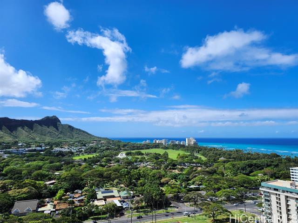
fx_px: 198
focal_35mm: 23
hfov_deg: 73.9
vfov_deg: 58.9
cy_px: 112
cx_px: 149
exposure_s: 1/2000
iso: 25
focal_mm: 5.54
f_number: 1.8
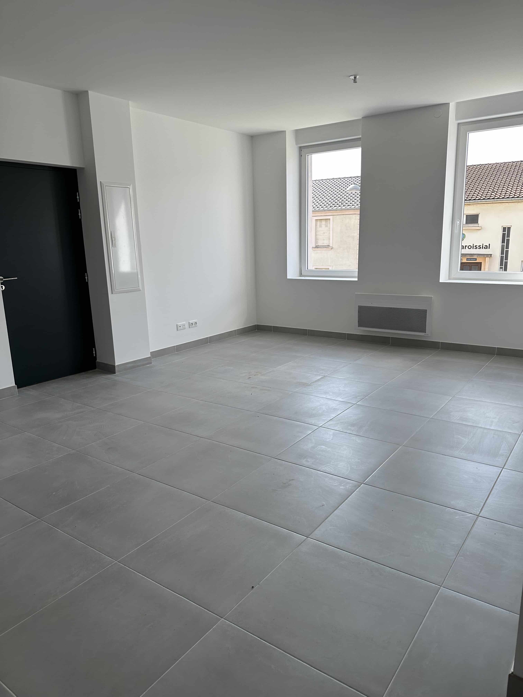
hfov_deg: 56.8
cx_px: 262
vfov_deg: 71.6
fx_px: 483
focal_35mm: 24
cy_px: 348
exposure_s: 1/456
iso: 80
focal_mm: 6.86
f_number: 1.78
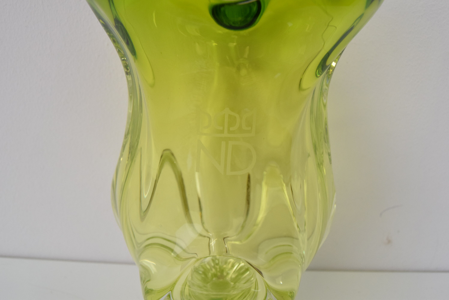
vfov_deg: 43.7
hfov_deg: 61.9
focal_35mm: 30
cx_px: 224
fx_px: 374
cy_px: 150
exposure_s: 1/250
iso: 1600
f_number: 8
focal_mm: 20
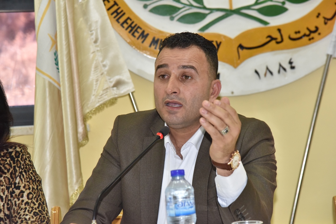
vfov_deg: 11.4
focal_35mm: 120
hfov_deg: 17.1
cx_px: 168
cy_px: 112
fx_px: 1120
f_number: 6.3
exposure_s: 1/160
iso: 2500
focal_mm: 120
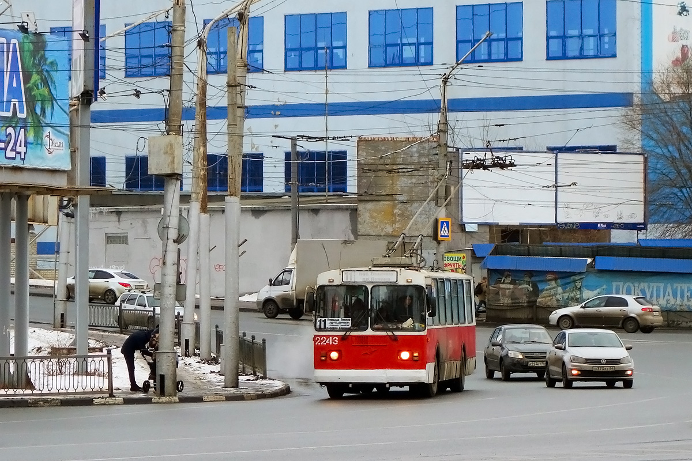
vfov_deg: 13.7
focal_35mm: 100
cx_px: 346
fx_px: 1922
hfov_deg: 20.4
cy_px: 230
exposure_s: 1/500
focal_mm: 37.1
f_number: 4.9
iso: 250
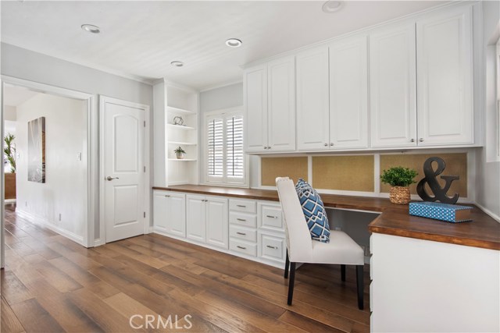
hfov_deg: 93.3
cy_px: 166
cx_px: 250
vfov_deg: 70.5
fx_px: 236
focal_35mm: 17
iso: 800
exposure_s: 1/13
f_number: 8
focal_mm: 17
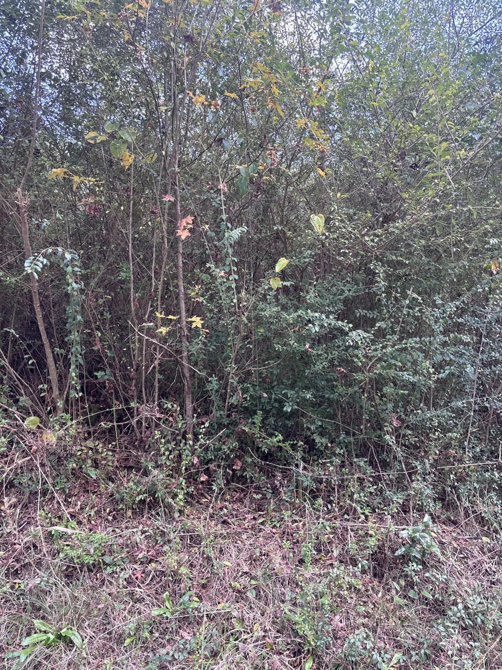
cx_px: 251
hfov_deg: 53.1
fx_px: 503
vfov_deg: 67.3
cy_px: 335
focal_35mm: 26
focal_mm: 5.96
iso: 125
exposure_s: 1/121
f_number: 1.6
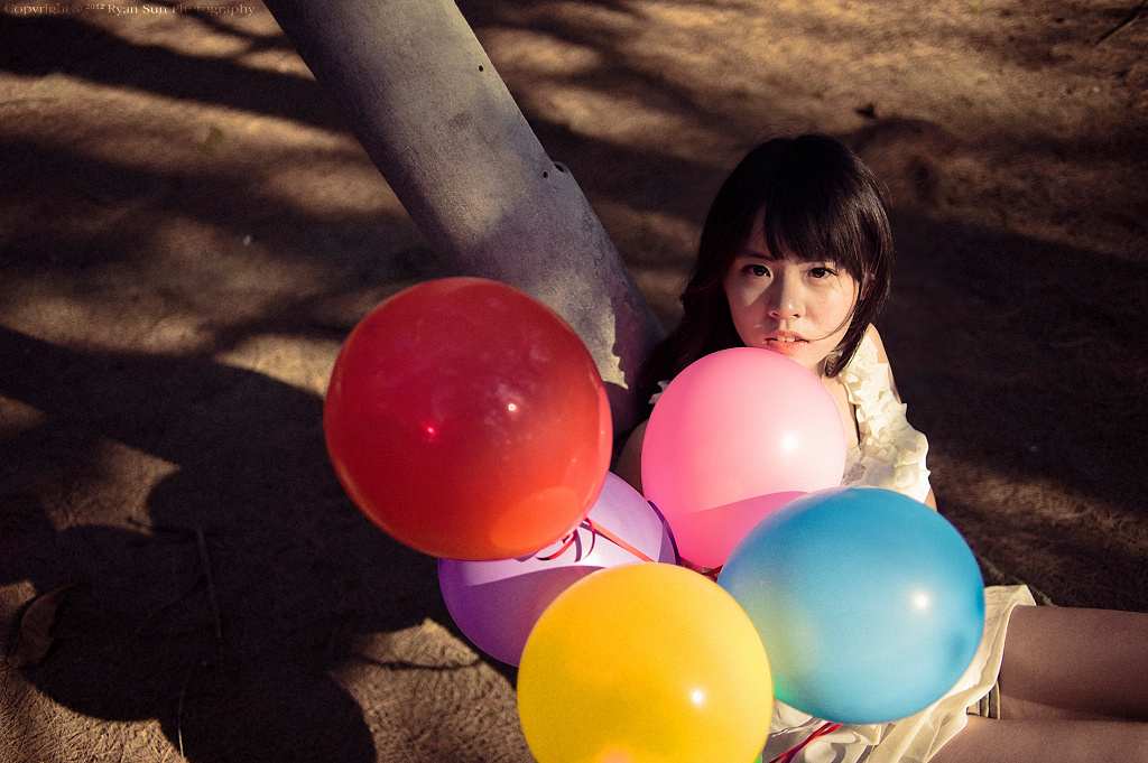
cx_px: 574
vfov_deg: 37.8
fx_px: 1115
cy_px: 382
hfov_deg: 54.5
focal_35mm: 35
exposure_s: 1/1250
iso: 100
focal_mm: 35
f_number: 2.2
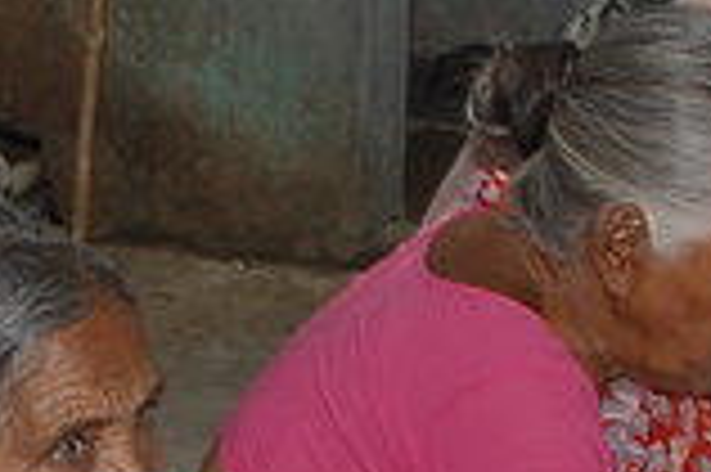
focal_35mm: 233
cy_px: 951
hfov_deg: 8.8
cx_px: 166
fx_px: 4597
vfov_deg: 5.7
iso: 200
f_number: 6.3
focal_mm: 24
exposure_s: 1/80
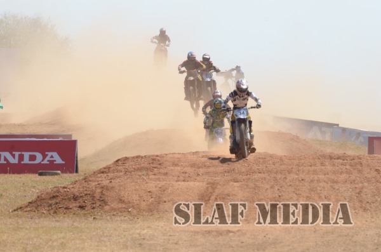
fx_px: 4276
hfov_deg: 5.1
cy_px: 126
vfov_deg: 3.4
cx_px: 190
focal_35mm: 405
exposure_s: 1/320
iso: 200
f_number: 9
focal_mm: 270
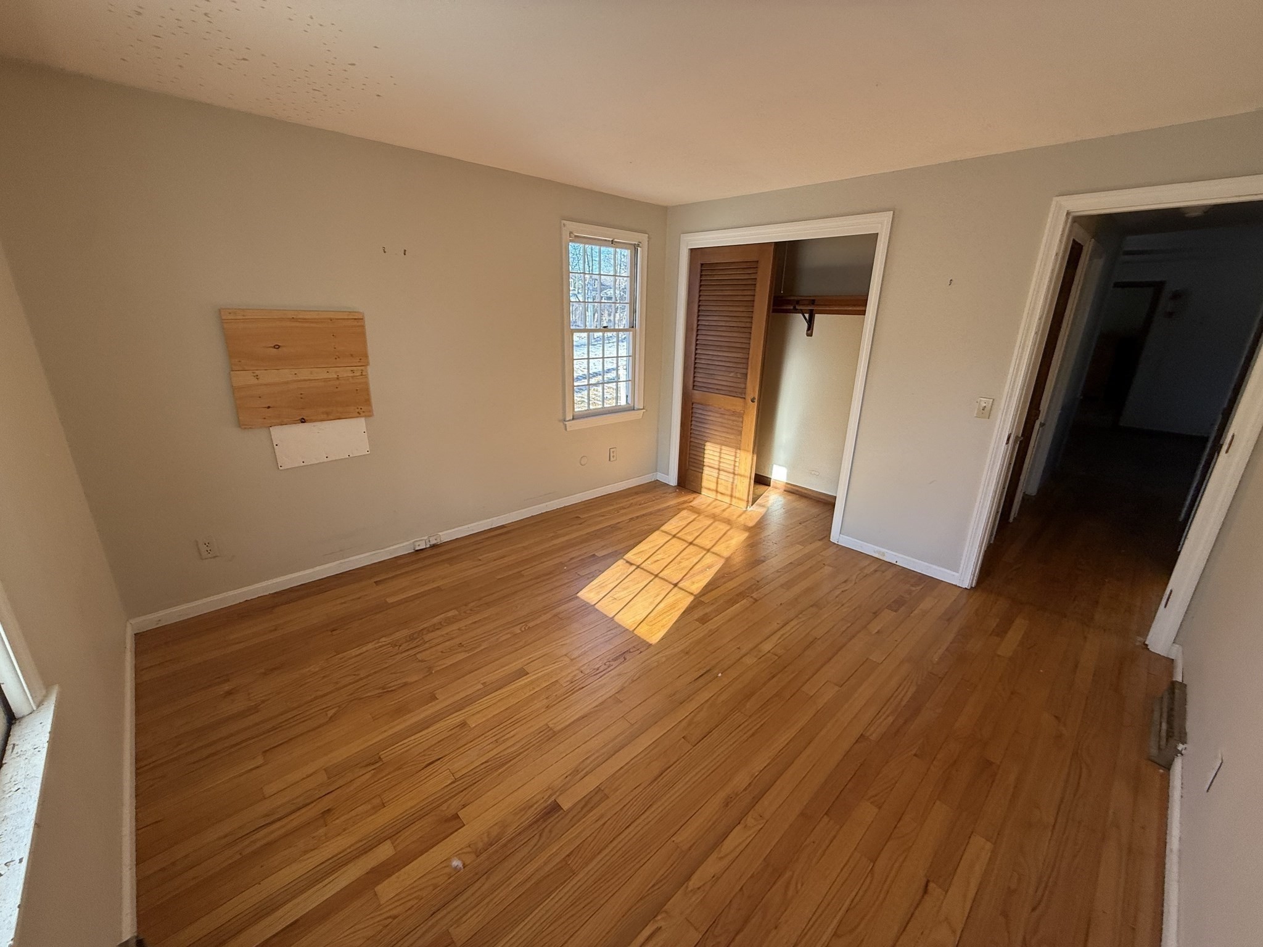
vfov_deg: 85.7
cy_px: 474
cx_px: 632
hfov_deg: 102.1
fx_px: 511
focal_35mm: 14
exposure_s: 1/198
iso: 64
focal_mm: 2.22
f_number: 2.2
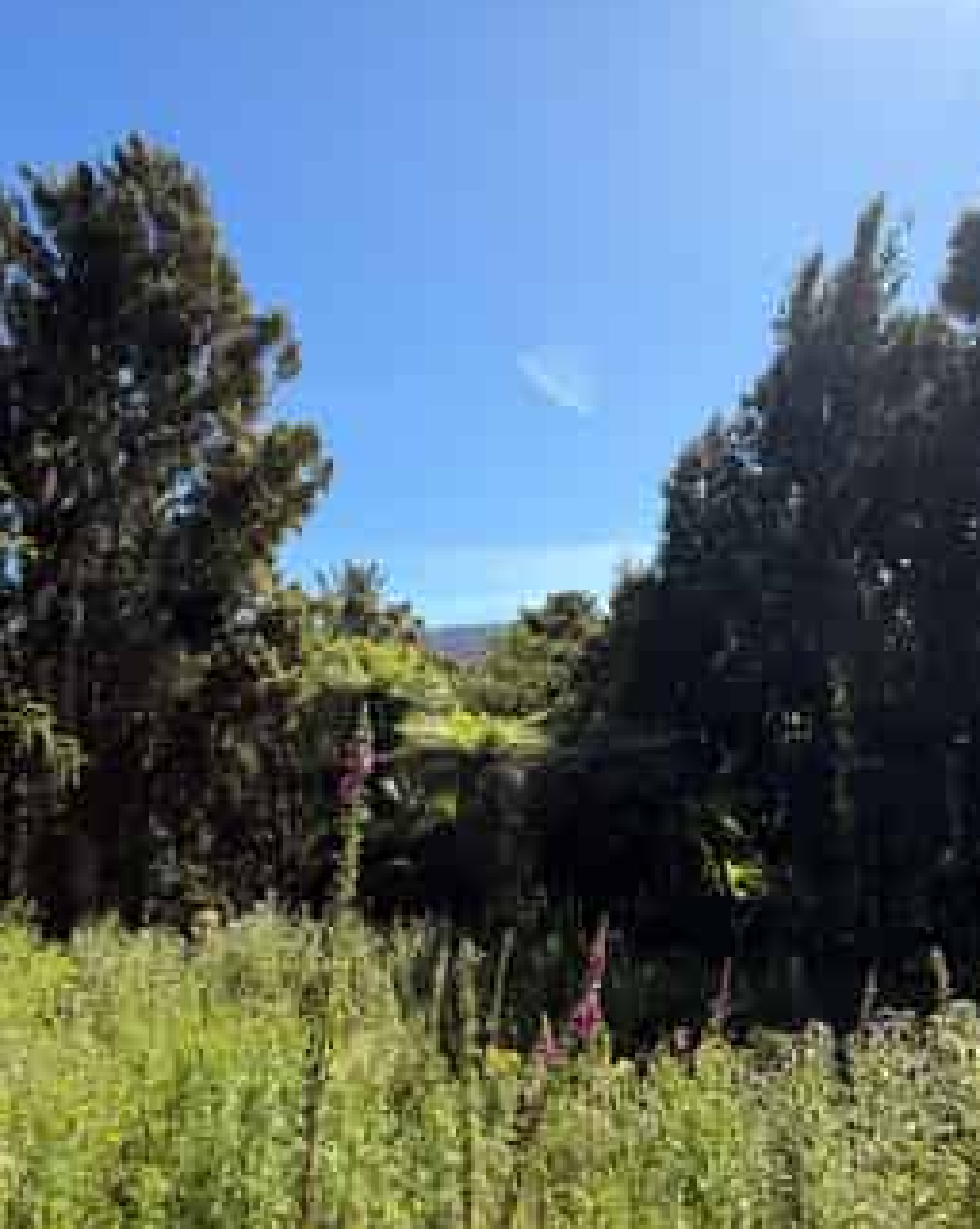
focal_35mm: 21
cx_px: 327
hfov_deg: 63.8
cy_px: 683
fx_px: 763
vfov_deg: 77.4
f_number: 2.2
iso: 50
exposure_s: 1/1235
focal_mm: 2.22
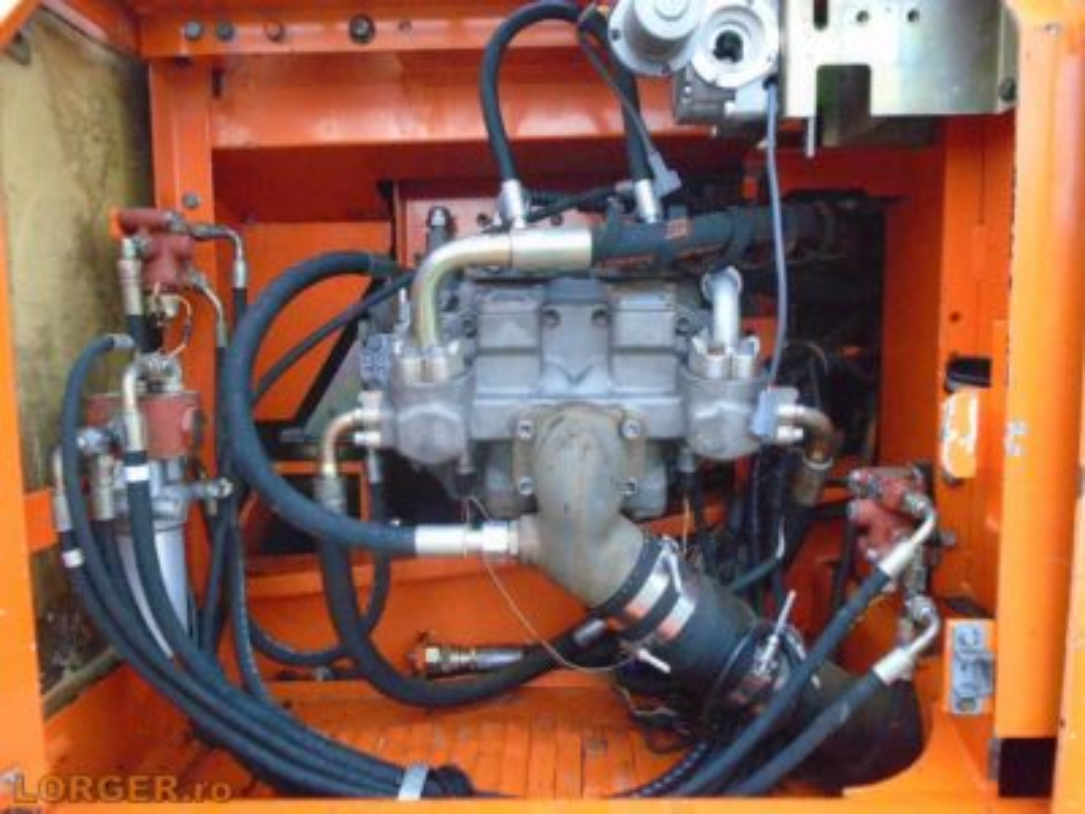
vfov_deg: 53.1
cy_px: 407
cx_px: 542
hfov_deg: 67.3
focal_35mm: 26
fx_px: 815
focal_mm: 4.6
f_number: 3.2
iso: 800
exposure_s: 1/100
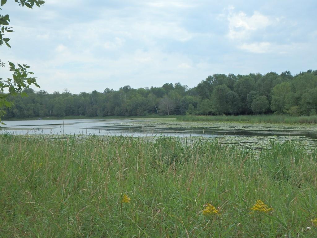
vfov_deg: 32.2
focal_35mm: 45
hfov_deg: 42.1
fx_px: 412
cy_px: 119
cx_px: 158
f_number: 5.2
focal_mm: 8.1
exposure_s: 1/500
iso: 125
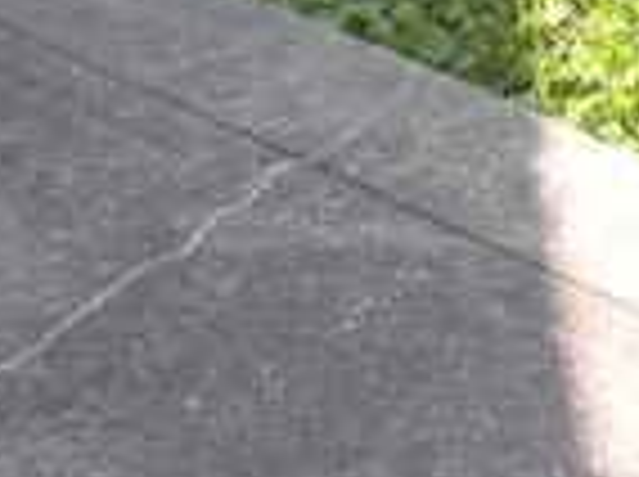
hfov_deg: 7.4
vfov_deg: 5.2
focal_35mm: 260
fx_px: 4791
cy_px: -1179
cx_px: 1116
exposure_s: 1/144
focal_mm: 6.3
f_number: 3.5
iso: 64
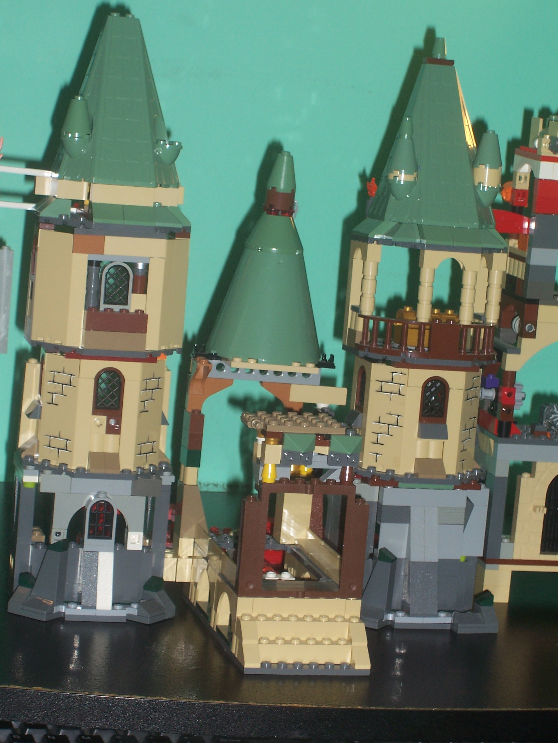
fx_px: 2192
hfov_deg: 14.5
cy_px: 372
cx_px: 279
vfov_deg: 19.3
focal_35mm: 102
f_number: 4.6
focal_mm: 16.8
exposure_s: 1/90
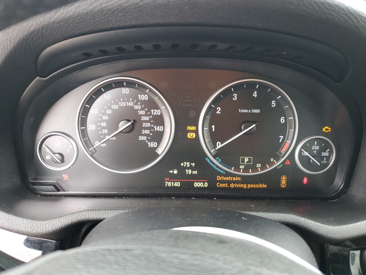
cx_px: 183
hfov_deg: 67.3
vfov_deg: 53.1
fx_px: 275
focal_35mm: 26
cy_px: 138
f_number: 1.5
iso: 132
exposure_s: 1/60.2
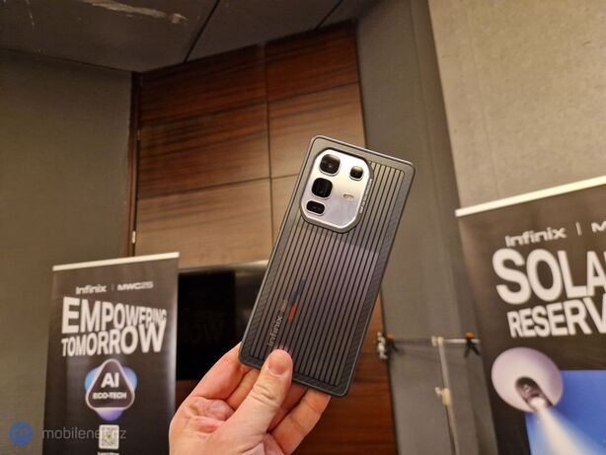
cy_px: 228
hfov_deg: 73.9
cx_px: 303
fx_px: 403
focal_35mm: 23
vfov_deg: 58.9
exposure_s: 1/50
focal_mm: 5.4
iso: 640
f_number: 1.8
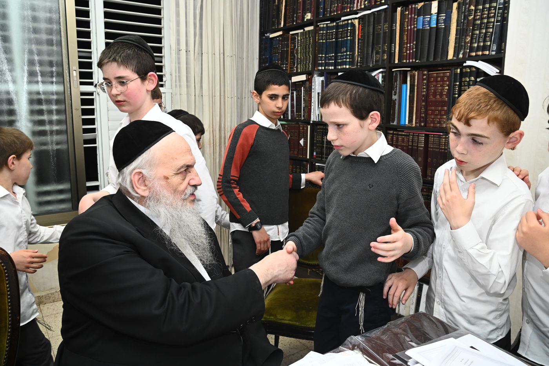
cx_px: 274
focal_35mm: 29
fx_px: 442
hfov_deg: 63.7
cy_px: 183
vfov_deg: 44.9
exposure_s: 1/200
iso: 2000
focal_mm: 29
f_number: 6.3
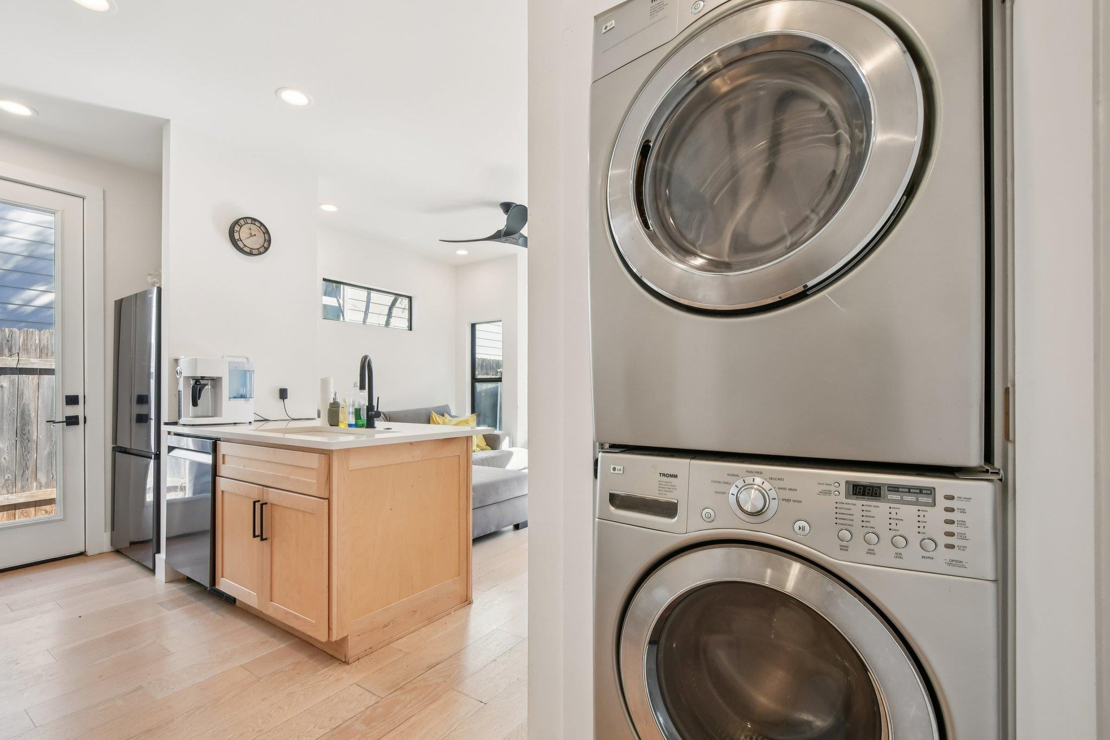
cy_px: 370
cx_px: 555
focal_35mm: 15
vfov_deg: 77.3
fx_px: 462
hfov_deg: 100.4
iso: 400
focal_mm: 10
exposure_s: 1/60
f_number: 8
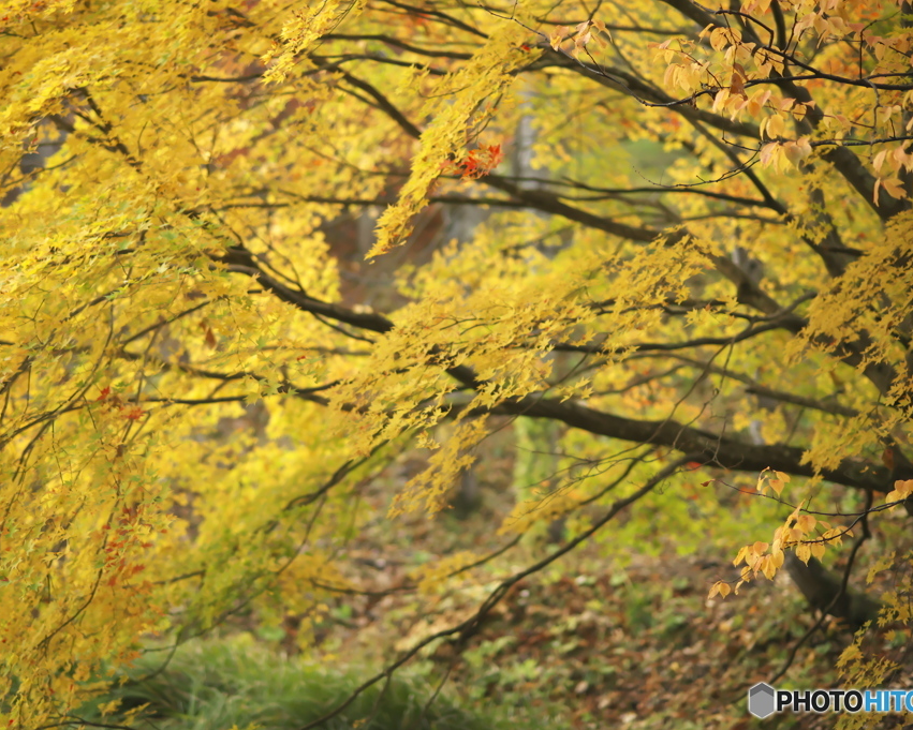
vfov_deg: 16.0
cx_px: 387
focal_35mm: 96
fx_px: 2594
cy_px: 365
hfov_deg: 19.9
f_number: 2
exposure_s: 1/4000
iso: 800
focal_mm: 85
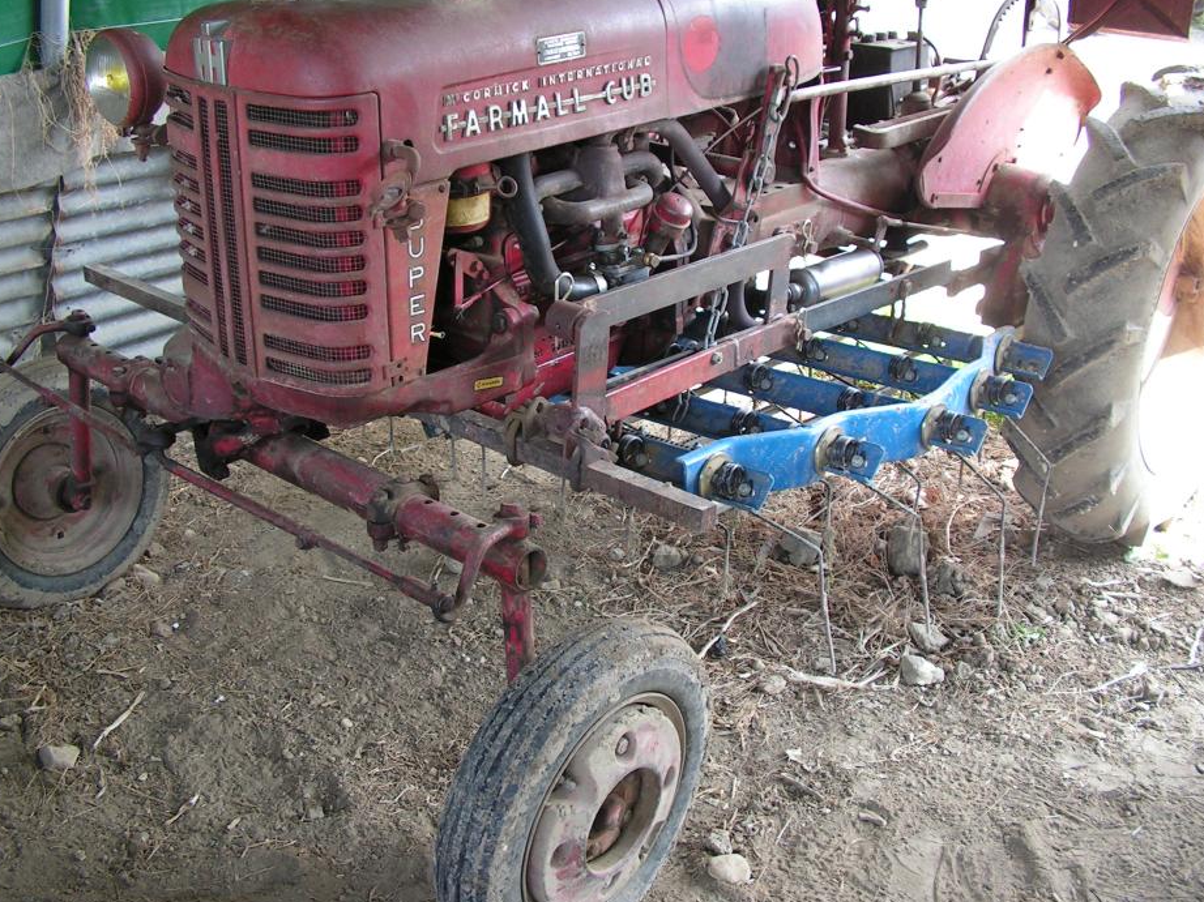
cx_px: 628
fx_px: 1391
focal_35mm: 40
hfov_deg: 46.8
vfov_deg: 35.9
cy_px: 409
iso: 64
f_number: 3.2
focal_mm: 6
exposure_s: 1/40
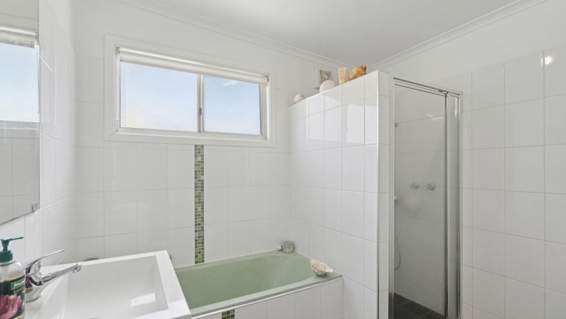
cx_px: 286
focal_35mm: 18
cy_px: 165
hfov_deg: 94.2
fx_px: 263
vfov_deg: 62.4
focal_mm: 16.5
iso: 800
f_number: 7.1
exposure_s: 1/100
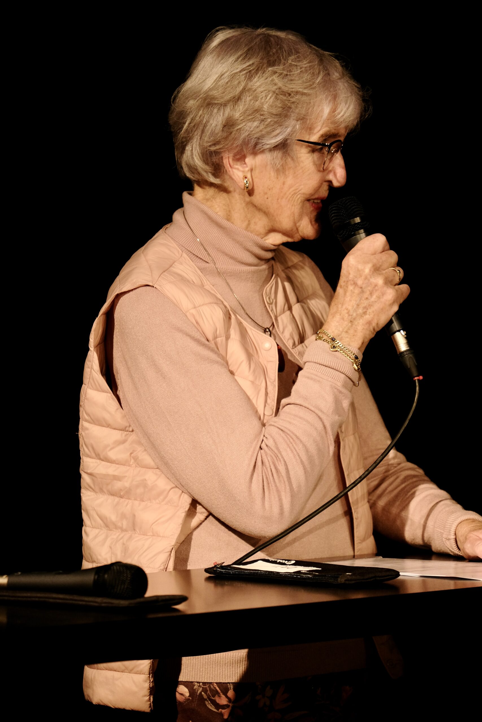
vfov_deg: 6.9
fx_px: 6024
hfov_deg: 4.6
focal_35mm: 300
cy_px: 361
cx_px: 241
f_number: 4.8
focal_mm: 200
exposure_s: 1/250
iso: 1250
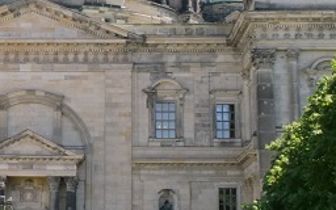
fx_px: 1090
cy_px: -22
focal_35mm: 119
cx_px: -21
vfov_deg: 10.9
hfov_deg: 17.0
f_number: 3.1
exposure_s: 1/400
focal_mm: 6.3
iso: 64
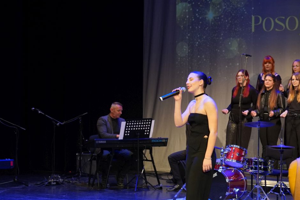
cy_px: 124
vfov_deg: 11.5
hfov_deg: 17.2
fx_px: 992
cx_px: 176
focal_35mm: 119
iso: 1600
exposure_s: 1/125
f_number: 3.5
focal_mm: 50
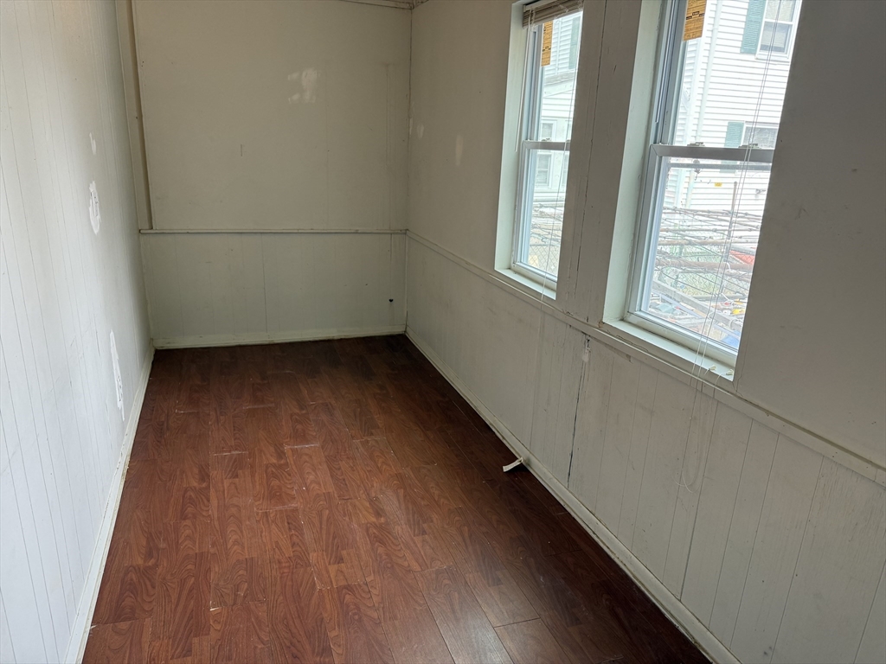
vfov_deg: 56.8
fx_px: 614
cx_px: 443
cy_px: 332
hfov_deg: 71.6
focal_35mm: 24
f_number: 1.78
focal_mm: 6.76
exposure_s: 1/120
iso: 125
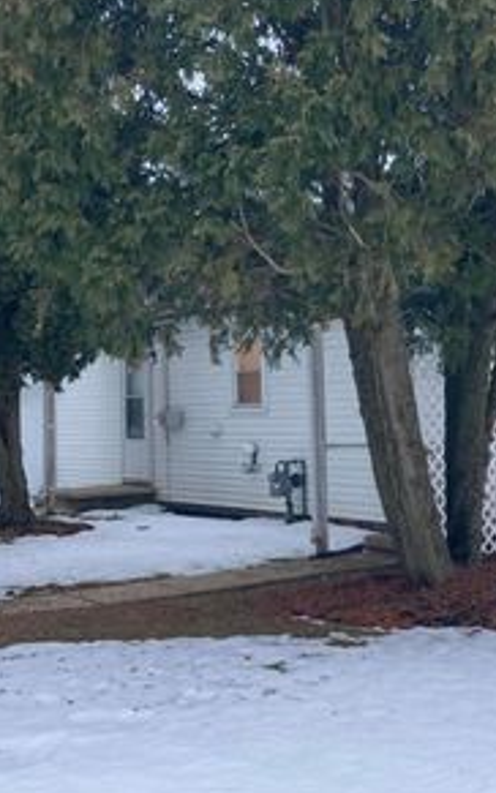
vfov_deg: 39.5
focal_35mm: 51
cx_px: 324
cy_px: 361
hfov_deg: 25.2
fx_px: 1102
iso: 80
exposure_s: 1/108
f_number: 1.8
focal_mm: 3.99
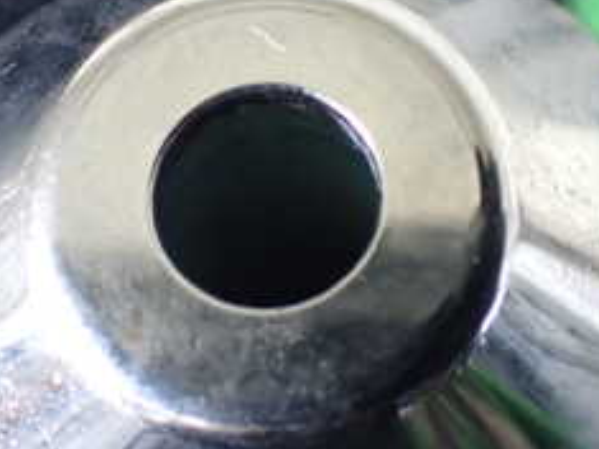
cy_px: 148
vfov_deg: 16.0
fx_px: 1591
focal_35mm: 92
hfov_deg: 21.3
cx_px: 255
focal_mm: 6.37
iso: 800
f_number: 2.5
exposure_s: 1/50
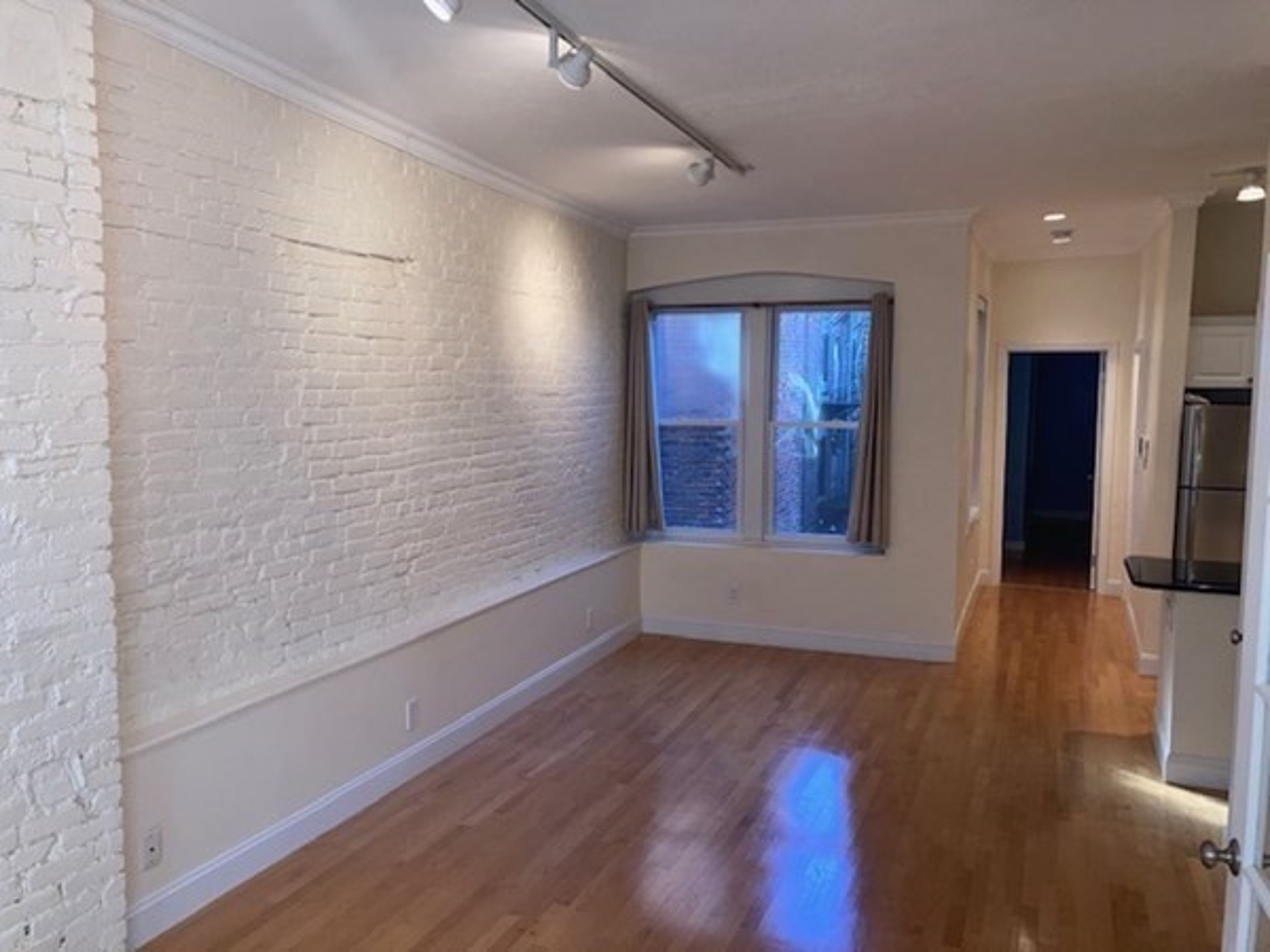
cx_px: 635
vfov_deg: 49.7
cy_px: 476
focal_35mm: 28
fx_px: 1027
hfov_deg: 63.4
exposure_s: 1/120
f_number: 1.8
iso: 40
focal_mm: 3.99
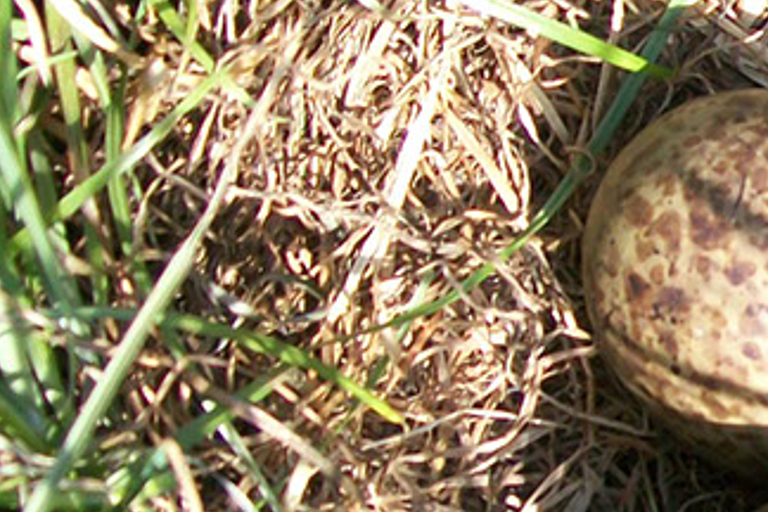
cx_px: 1022
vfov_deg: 10.4
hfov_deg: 14.9
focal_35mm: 131
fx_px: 2794
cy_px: 382
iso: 64
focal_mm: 6.1
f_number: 2.7
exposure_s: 1/250
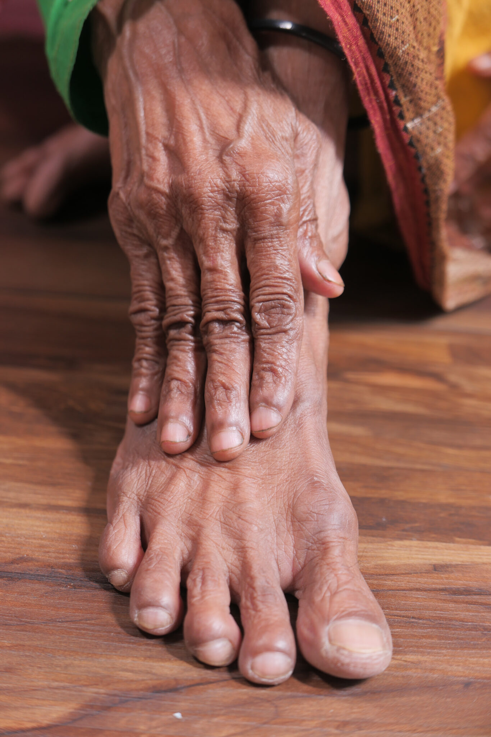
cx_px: 246
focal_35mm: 70
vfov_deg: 28.8
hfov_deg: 19.5
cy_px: 368
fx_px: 1431
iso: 200
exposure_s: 1/30
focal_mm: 31.5
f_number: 2.8
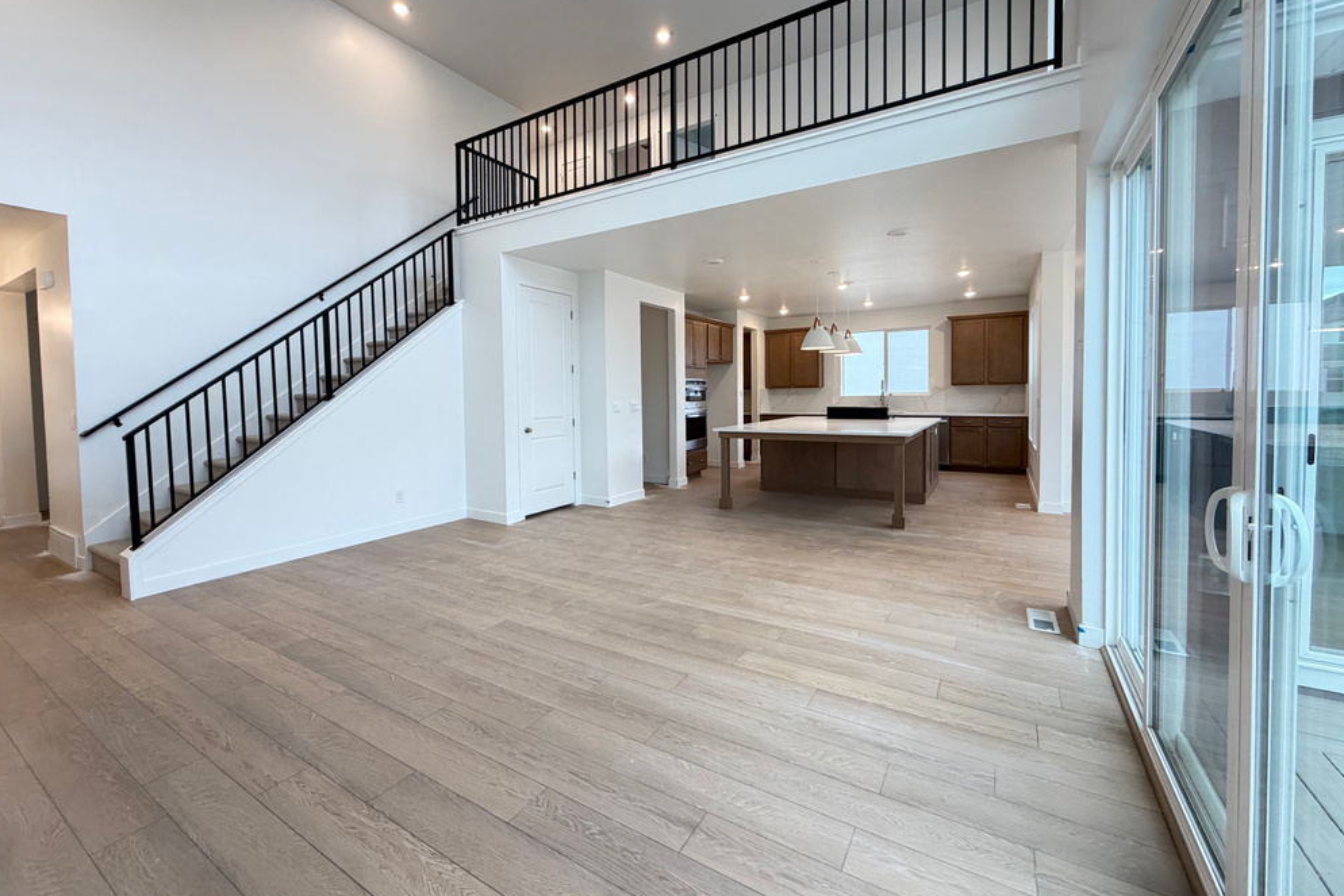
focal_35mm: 15
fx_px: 560
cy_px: 415
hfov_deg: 100.4
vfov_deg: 77.2
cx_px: 657
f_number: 2.2
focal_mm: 2.22
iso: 320
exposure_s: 1/120
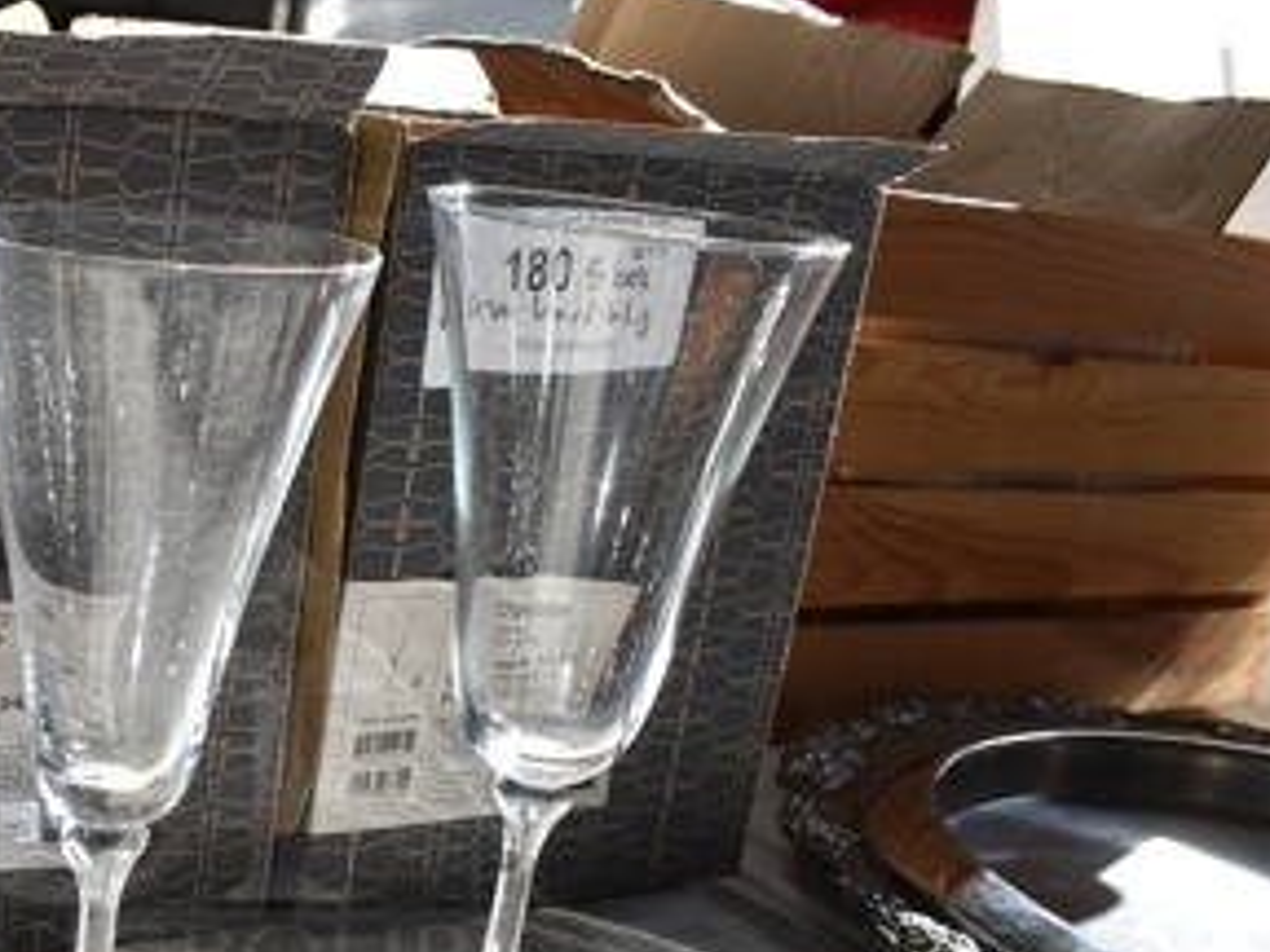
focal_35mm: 55
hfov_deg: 32.3
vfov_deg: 26.0
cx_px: 18
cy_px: 771
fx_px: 2018
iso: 200
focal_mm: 18
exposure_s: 1/250
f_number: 6.3
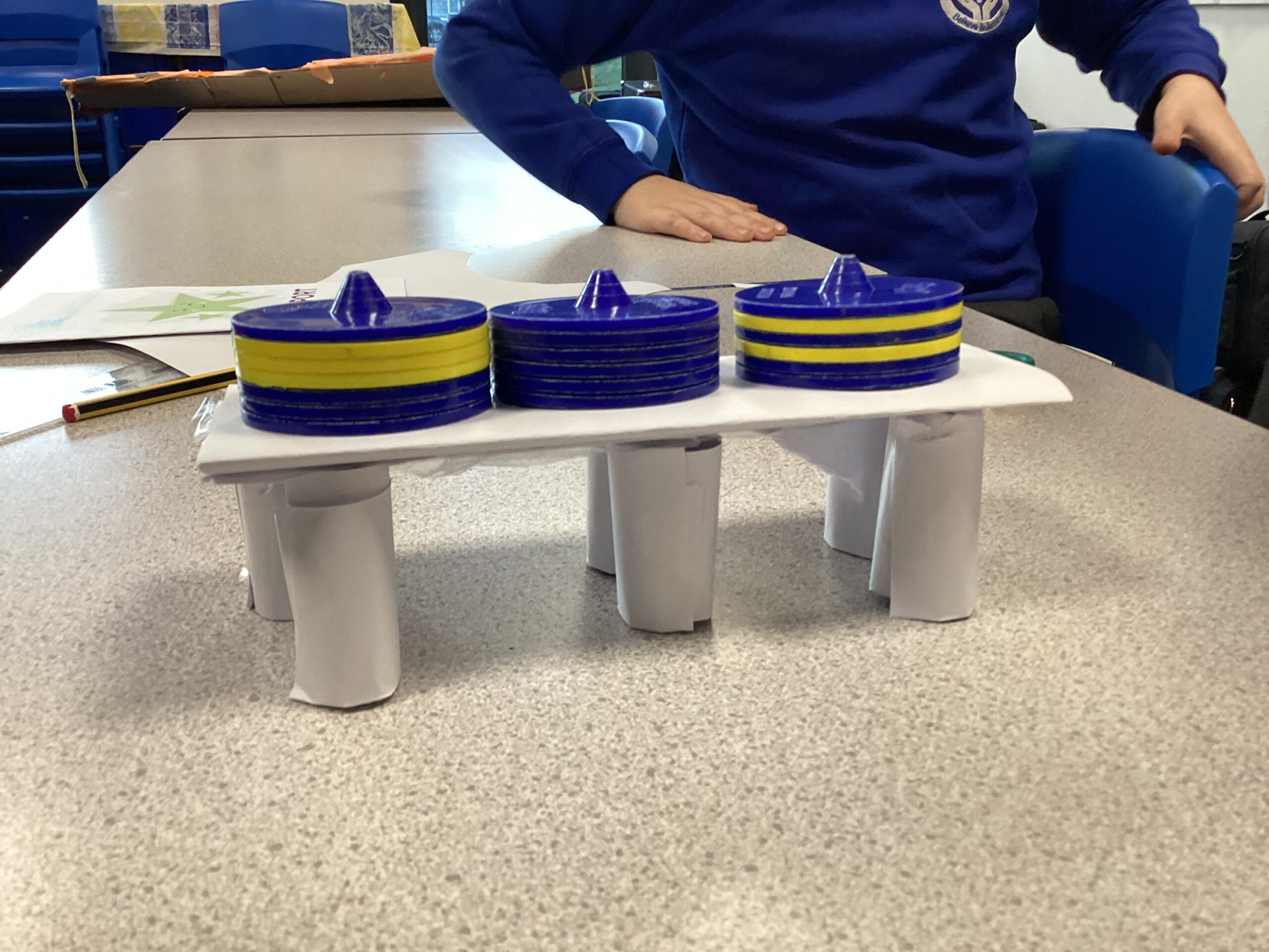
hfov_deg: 58.4
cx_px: 634
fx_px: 1136
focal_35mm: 31
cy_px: 476
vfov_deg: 45.4
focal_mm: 3.3
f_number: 2.4
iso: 100
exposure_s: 1/50
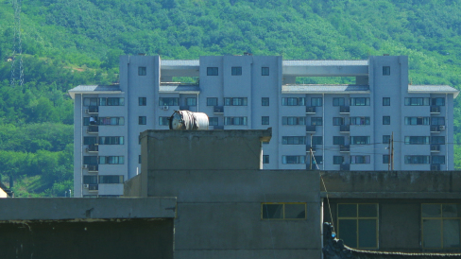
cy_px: 114
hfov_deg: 5.5
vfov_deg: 3.1
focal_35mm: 395
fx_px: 4826
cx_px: 319
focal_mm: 120
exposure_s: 1/320
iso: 160
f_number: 9
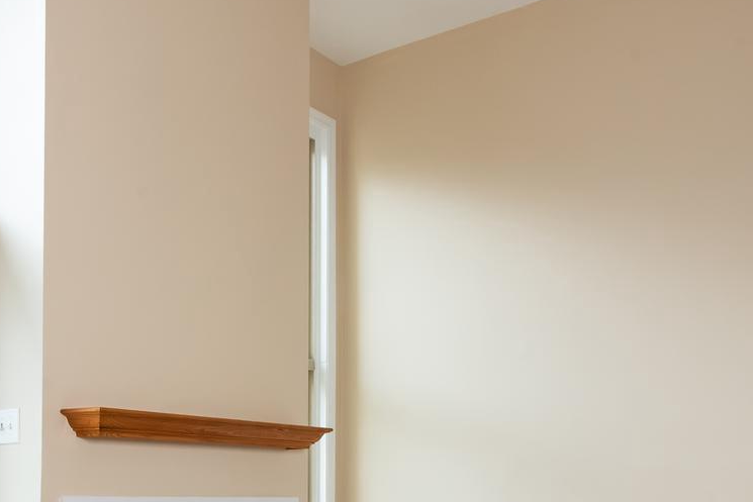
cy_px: 578
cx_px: 308
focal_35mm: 44
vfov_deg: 27.4
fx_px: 920
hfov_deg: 44.3
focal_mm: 16
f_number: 11
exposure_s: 1/60
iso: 1000
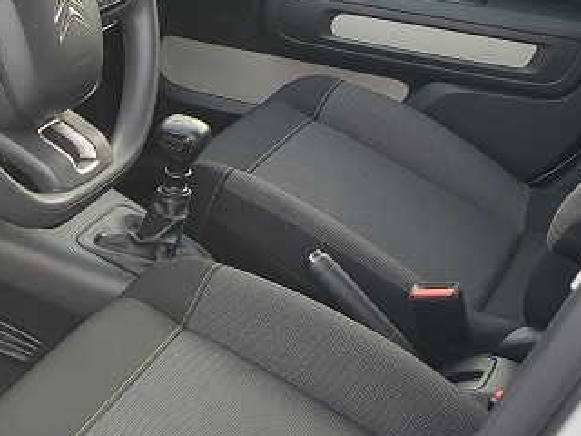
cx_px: -64
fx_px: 1091
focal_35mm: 65
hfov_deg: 27.2
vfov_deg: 22.5
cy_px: 276
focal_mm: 4.32
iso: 80
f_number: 2.4
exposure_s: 1/100
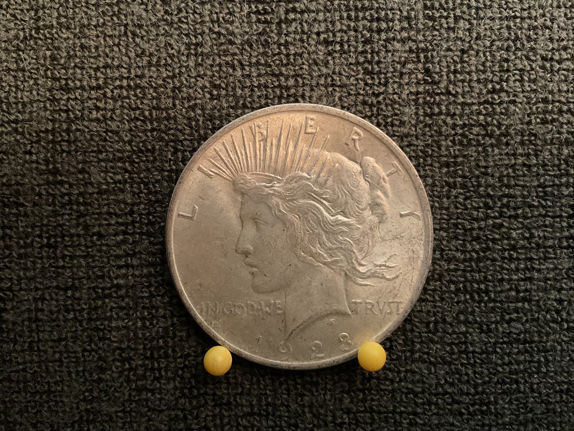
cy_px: 216
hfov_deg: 61.7
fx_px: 481
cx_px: 287
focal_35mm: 29
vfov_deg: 48.2
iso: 500
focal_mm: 3
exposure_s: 1/24
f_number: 1.8
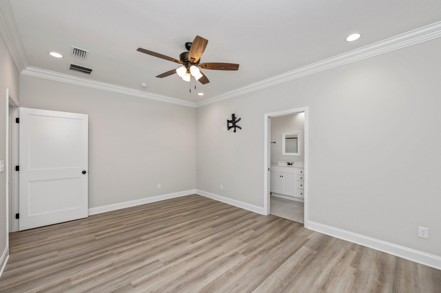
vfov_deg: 81.1
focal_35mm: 14
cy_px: 146
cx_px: 220
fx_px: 171
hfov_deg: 104.3
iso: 320
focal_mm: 14
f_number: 9
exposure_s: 1/60
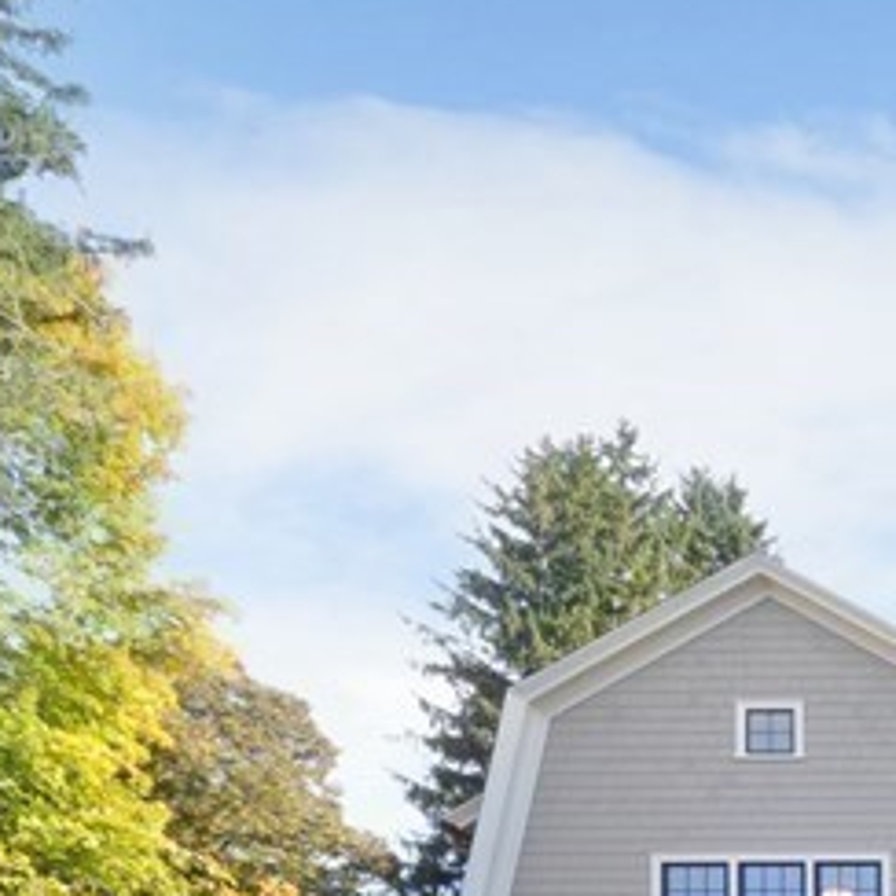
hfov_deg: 21.3
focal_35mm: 59
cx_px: 1542
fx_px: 1721
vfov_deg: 25.8
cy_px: 1105
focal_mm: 11
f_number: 10
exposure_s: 1/100
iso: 500
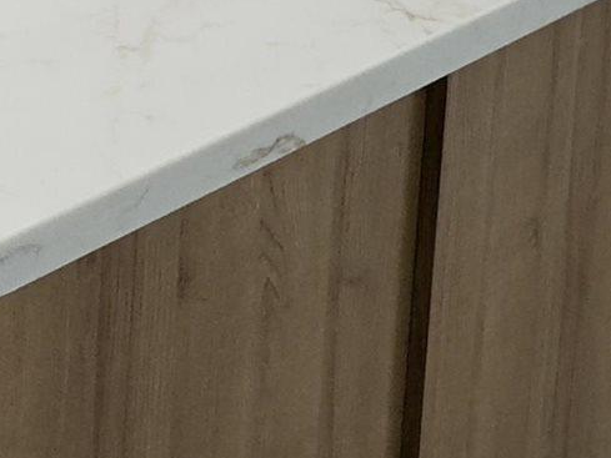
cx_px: -100
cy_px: -482
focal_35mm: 88
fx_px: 1554
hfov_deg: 20.9
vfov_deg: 14.0
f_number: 2.2
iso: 125
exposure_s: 1/120
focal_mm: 2.22
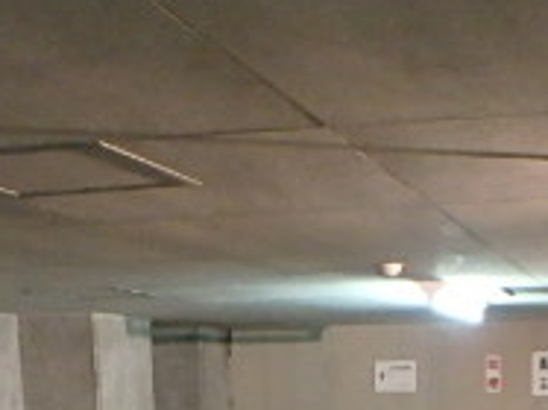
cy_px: 580
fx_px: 1139
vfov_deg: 18.5
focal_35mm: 72
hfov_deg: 26.4
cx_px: 460
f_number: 3.5
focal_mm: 3.7
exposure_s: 1/15
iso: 800
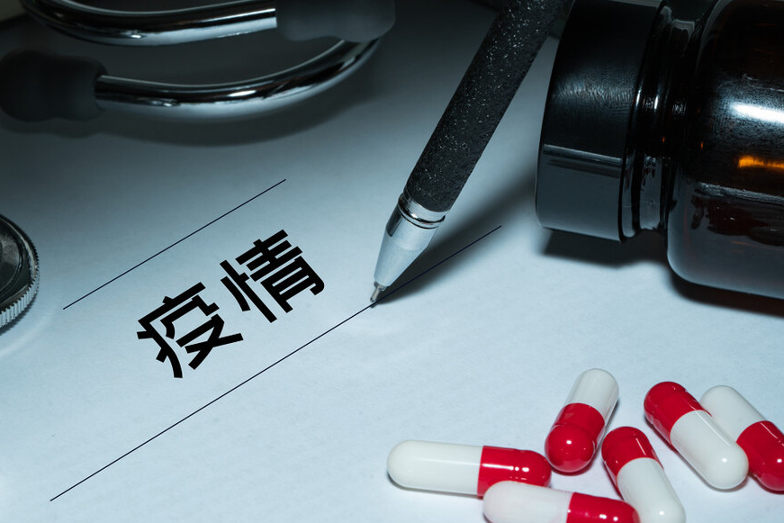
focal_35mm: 124
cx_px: 256
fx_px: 2701
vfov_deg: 11.1
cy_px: 310
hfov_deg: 16.5
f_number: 16
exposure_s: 1/250
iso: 250
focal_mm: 90
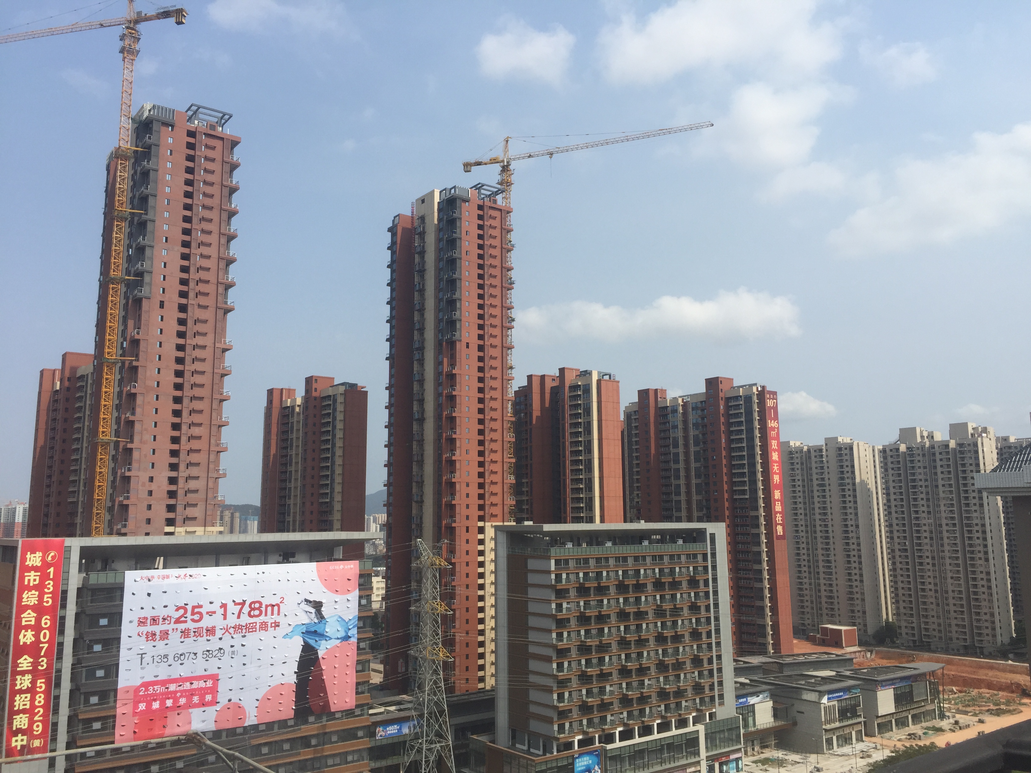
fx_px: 864
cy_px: 386
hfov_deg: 61.7
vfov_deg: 48.2
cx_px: 516
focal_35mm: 29
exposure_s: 1/2475
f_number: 2.2
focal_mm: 4.15
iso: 32
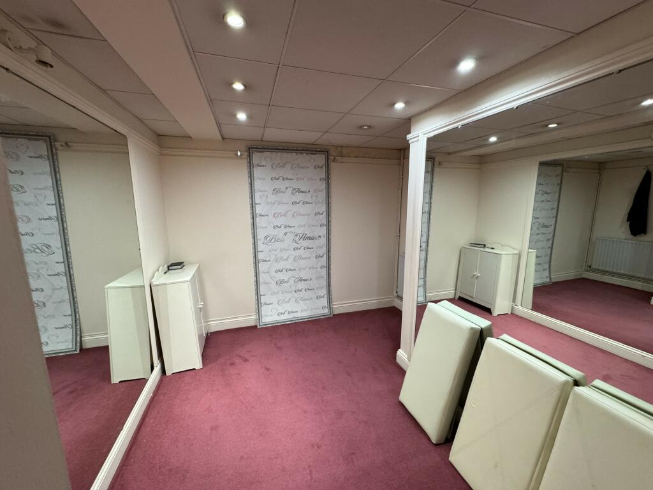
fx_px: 264
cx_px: 326
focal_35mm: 14
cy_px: 245
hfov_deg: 102.1
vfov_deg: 85.7
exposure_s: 1/50
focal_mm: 2.22
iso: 320
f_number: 2.2
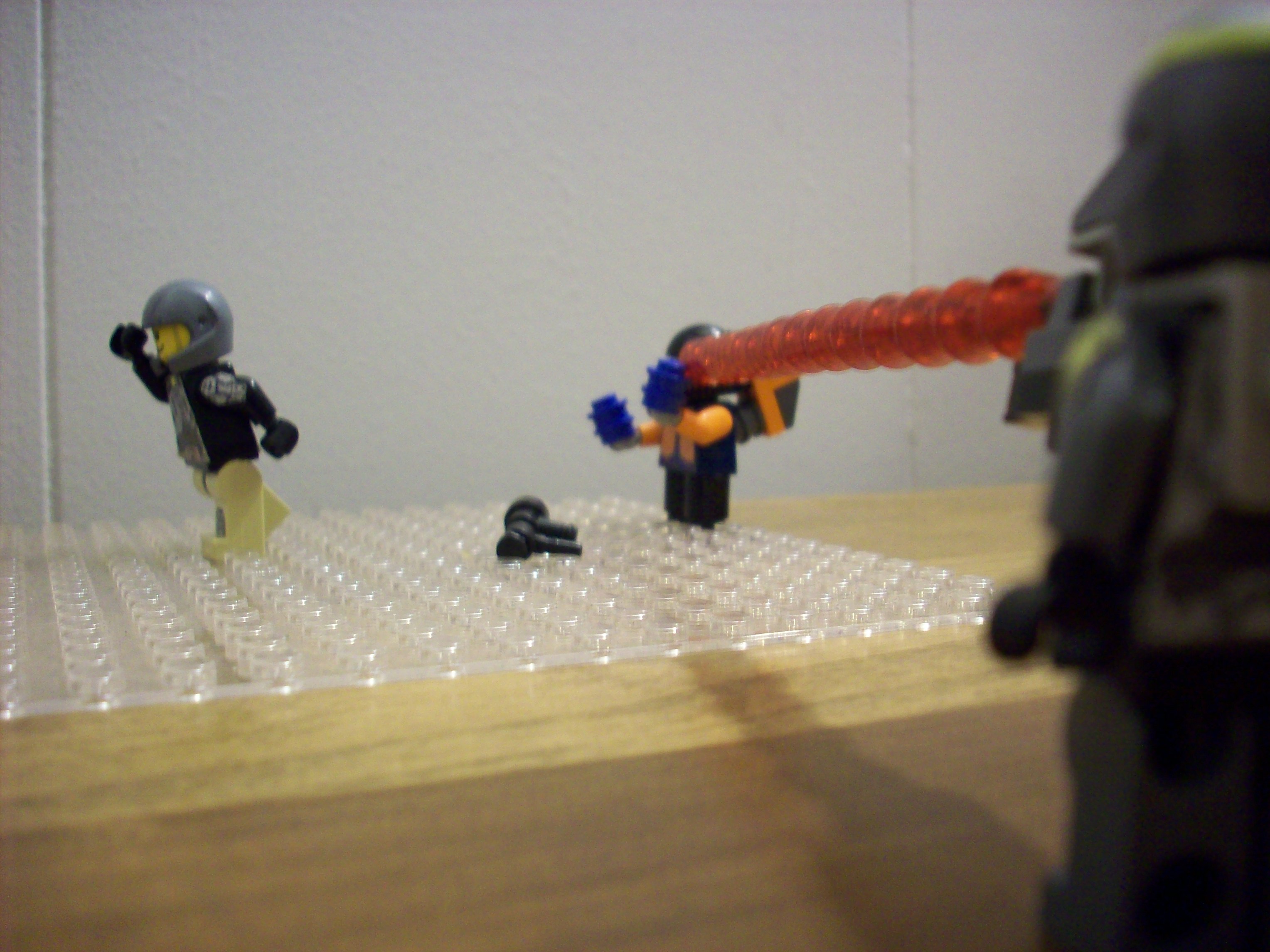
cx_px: 635
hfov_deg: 50.1
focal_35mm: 37
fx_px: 1357
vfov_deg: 38.7
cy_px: 476
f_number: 2.8
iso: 188
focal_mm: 6.2
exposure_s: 1/8
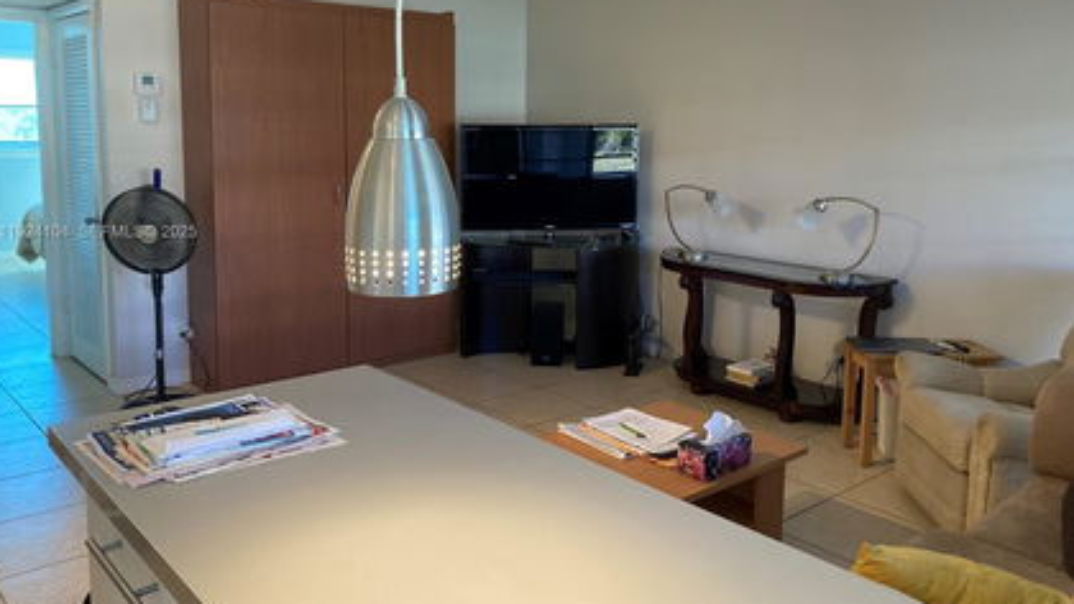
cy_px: 233
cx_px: 531
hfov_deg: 62.6
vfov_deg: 37.6
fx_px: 883
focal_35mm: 31
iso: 250
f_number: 1.8
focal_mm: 3.99
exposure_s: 1/60
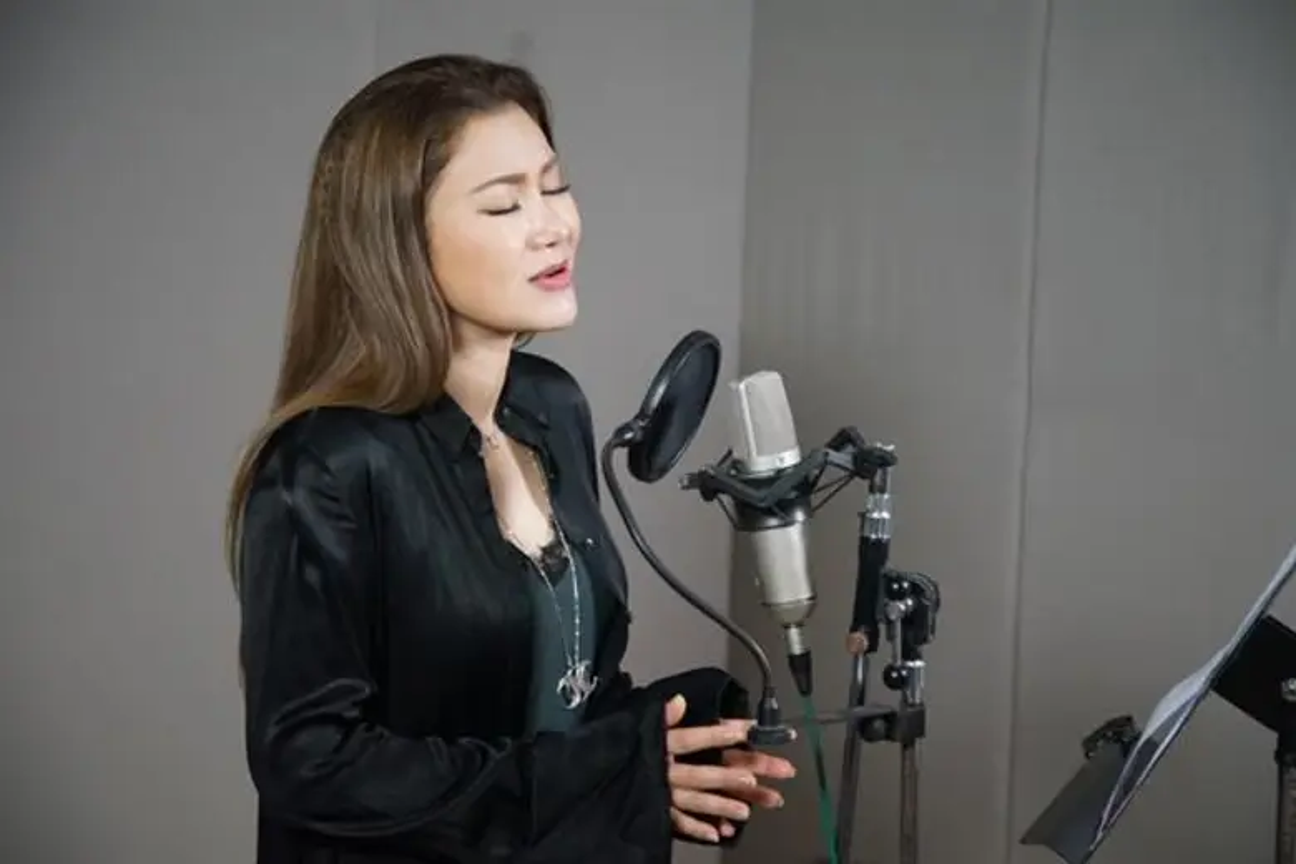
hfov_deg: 24.8
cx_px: 648
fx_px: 2952
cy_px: 432
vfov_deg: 16.7
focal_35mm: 82
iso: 4000
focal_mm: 82
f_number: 4
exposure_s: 1/160
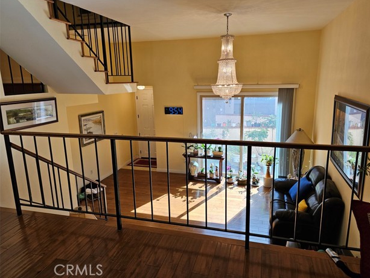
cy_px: 134
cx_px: 193
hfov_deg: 71.6
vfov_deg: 56.8
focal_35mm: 24
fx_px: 257
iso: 50
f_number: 1.7
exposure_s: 1/120
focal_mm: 6.3
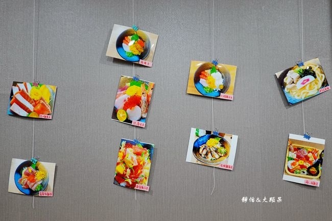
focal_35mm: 24
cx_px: 166
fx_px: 221
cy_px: 110
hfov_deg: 73.8
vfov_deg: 53.1
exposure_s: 1/30
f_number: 2.8
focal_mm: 9
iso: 320
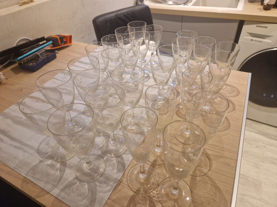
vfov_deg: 58.9
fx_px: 184
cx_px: 138
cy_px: 104
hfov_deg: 73.9
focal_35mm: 23
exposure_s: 1/100
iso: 50
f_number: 1.8
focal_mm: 5.4
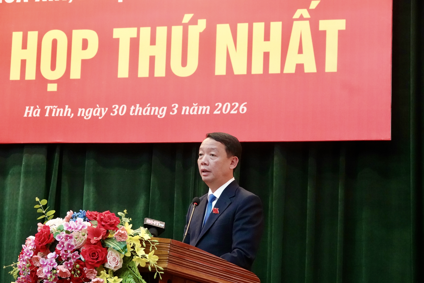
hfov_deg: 19.1
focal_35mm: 107
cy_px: 142
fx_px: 1260
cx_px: 212
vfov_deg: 12.8
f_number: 4
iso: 3200
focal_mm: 39.42
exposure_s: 1/125
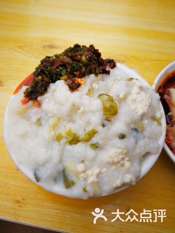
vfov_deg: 65.3
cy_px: 116
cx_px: 88
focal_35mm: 27
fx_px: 182
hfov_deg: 51.4
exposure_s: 1/250
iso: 50
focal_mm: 3.95
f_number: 2.2
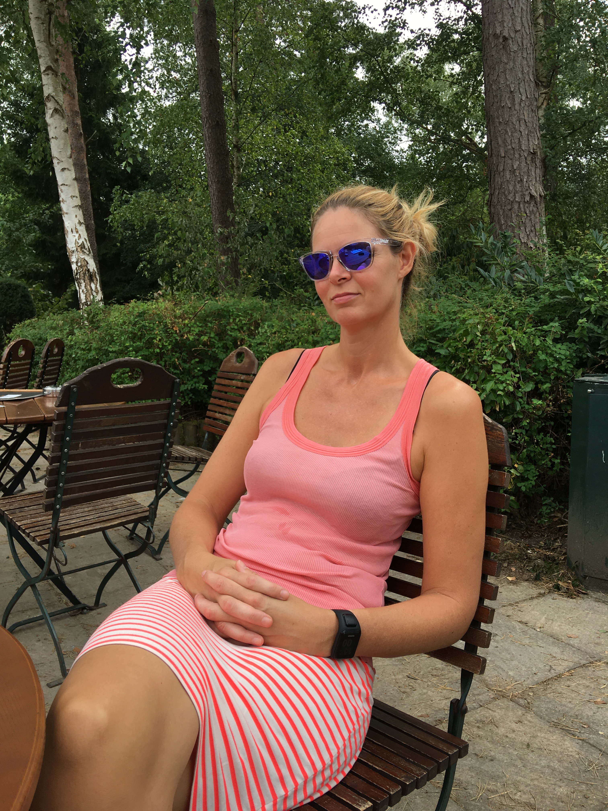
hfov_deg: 48.2
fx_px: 679
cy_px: 406
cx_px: 304
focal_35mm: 29
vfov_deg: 61.7
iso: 25
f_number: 2.2
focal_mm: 4.15
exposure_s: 1/437
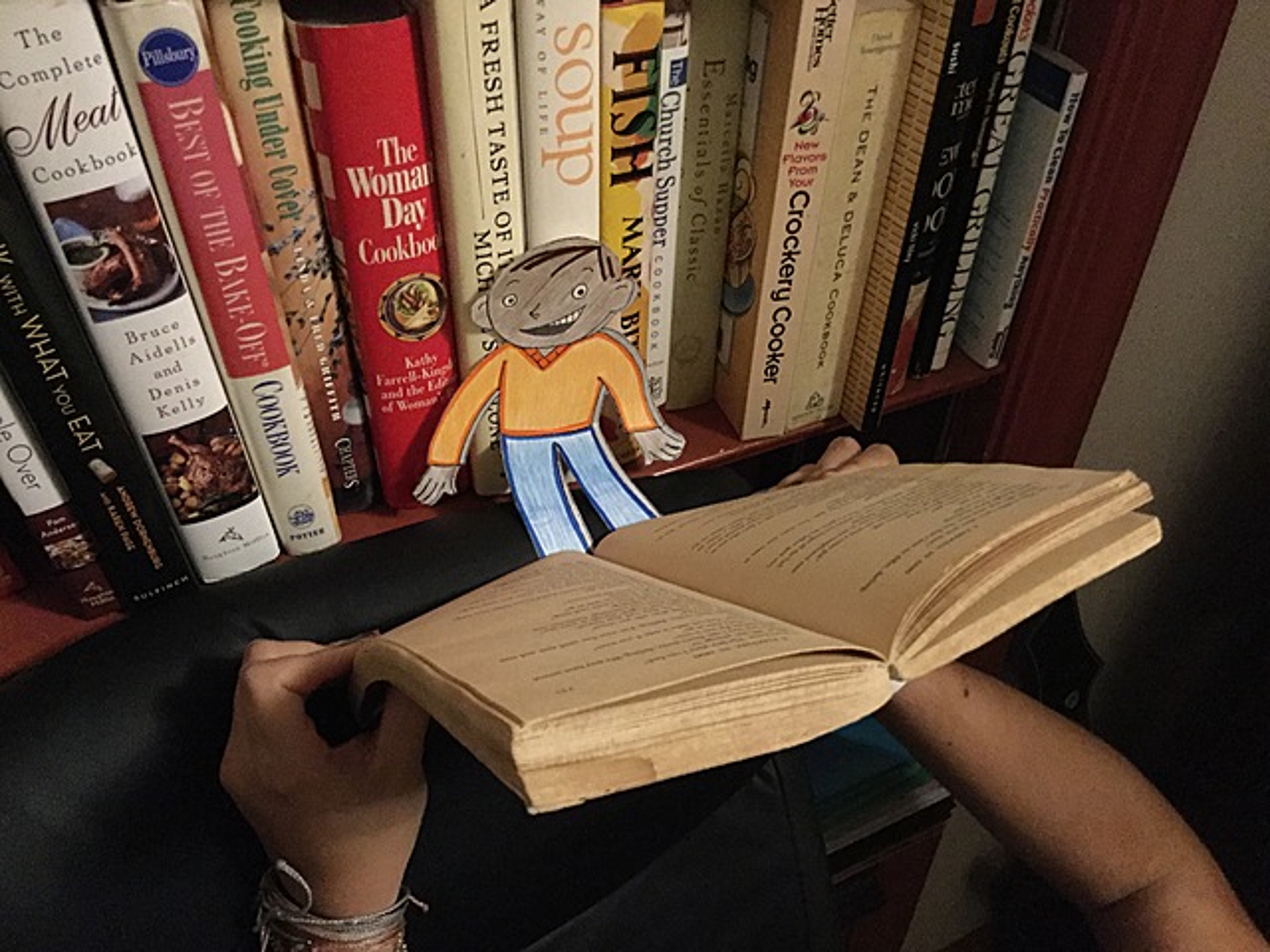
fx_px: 1137
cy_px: 476
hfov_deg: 58.4
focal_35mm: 31
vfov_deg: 45.4
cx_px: 635
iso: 640
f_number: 2.4
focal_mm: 3.3
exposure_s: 1/15
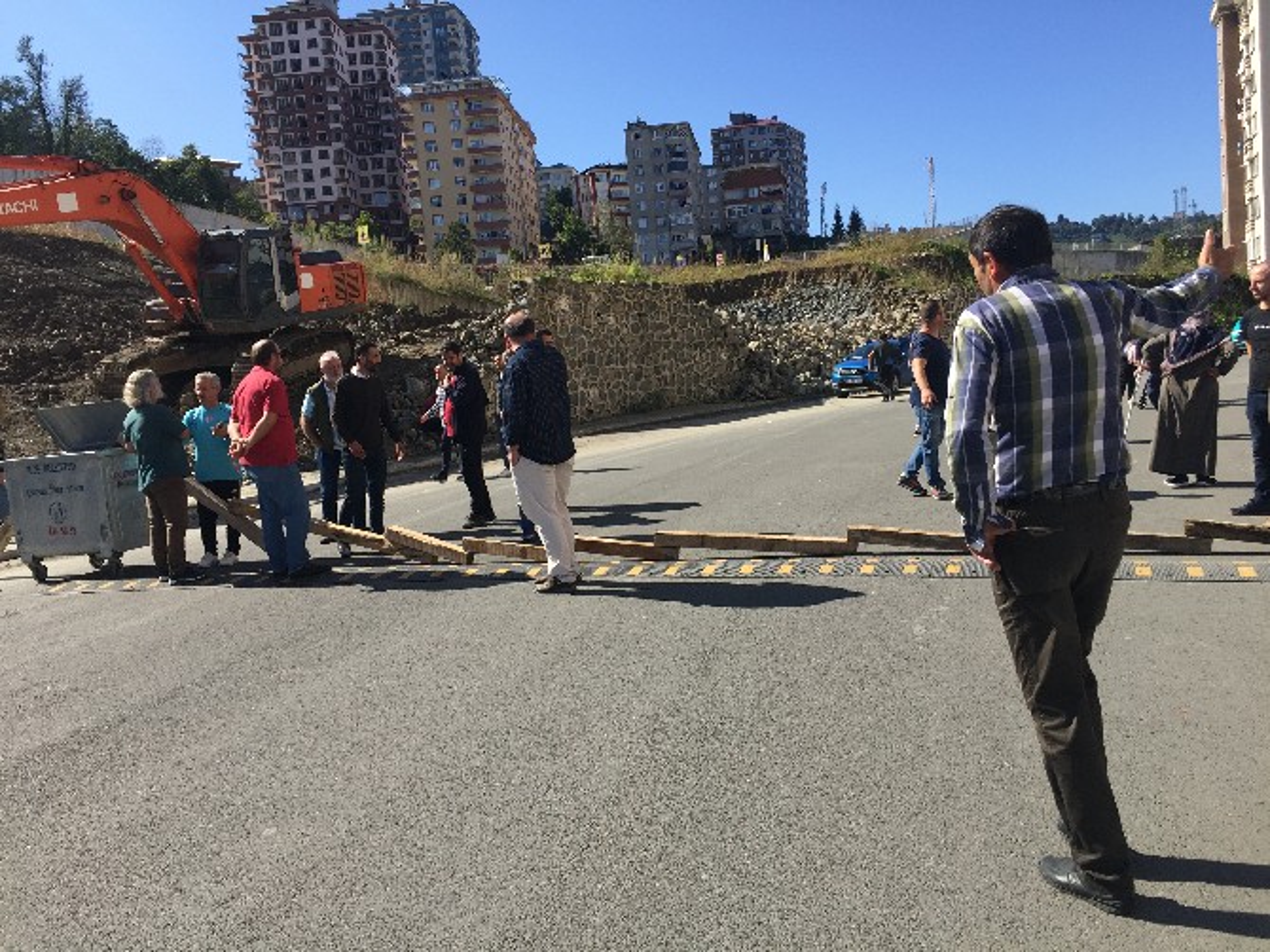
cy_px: 476
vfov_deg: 48.2
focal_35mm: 29
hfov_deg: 61.7
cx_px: 635
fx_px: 1064
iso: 32
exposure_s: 1/1582
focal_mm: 4.15
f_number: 2.2
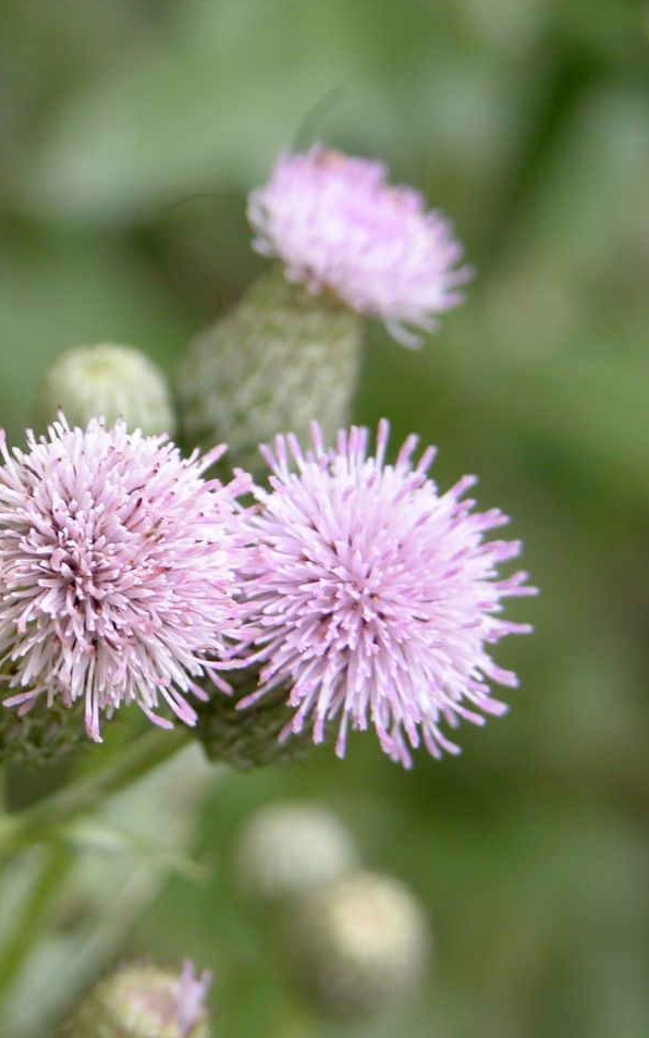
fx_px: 5035
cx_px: -5
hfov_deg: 7.3
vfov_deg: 11.8
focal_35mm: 178
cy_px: 516
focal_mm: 31.9
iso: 100
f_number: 3.8
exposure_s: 1/48.3
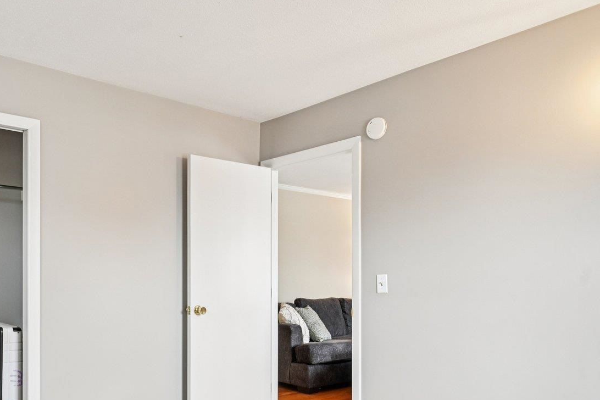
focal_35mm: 30
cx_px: 187
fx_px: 500
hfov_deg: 60.1
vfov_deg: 42.7
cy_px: 280
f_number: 8
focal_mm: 16
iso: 400
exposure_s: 1/10
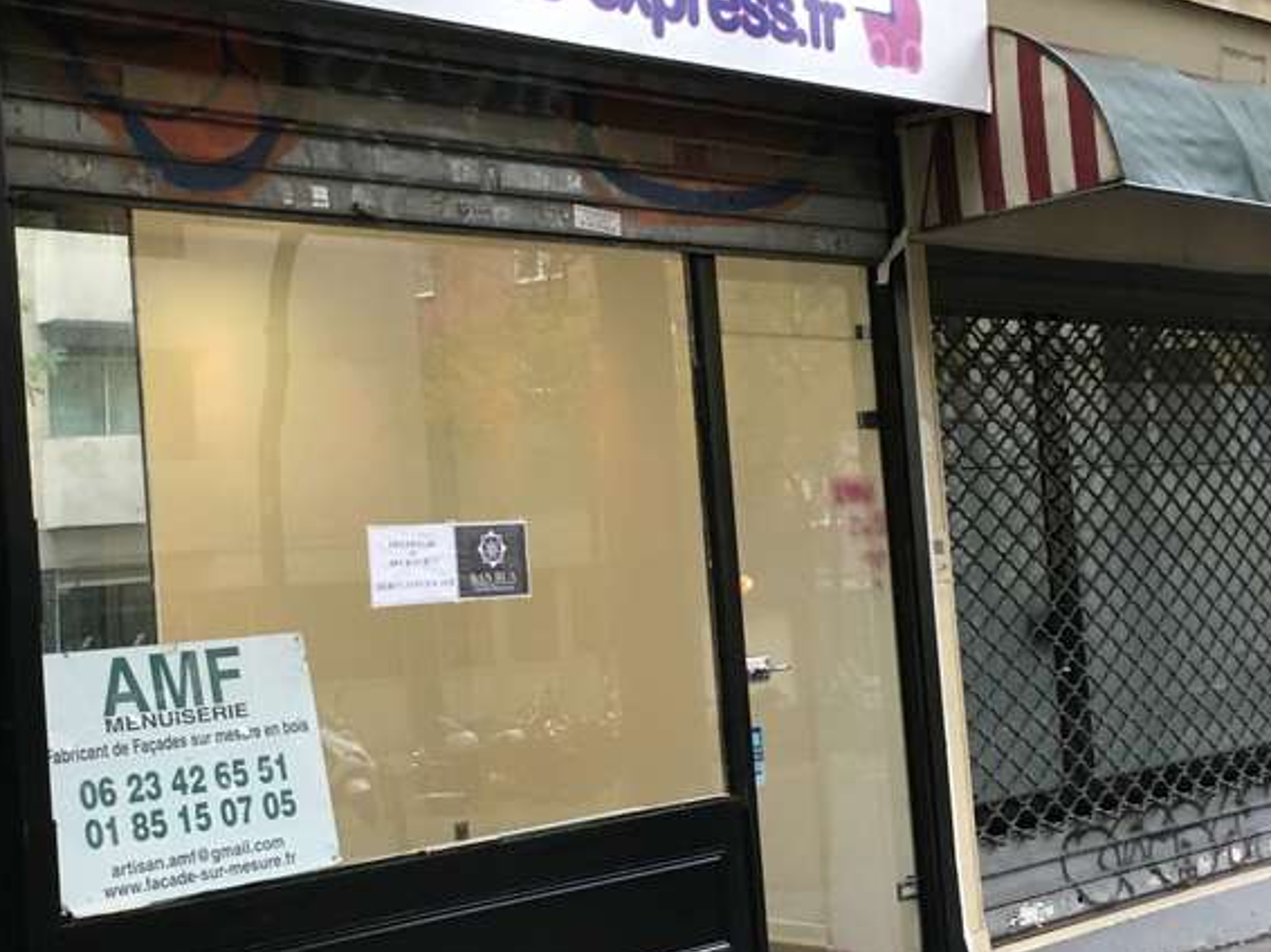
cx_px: 532
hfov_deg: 45.6
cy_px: 523
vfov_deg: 35.1
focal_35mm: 41
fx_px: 1505
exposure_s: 1/33
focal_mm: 4.15
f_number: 2.2
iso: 125
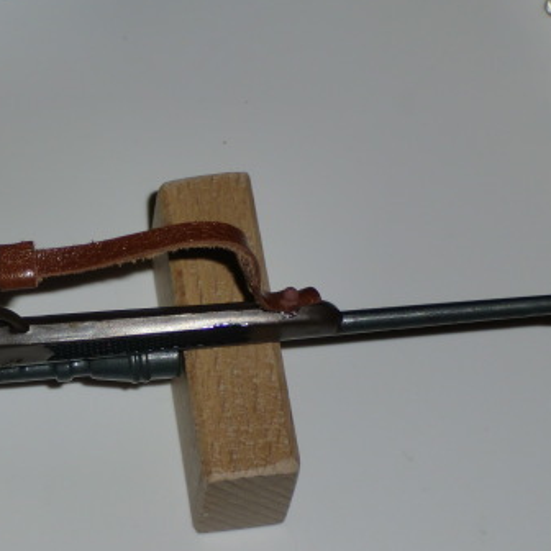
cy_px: 346
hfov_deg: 11.7
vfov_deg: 11.8
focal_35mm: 148
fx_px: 2665
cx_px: 64
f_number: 12.8
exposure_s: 1/30
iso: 100
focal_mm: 15.7
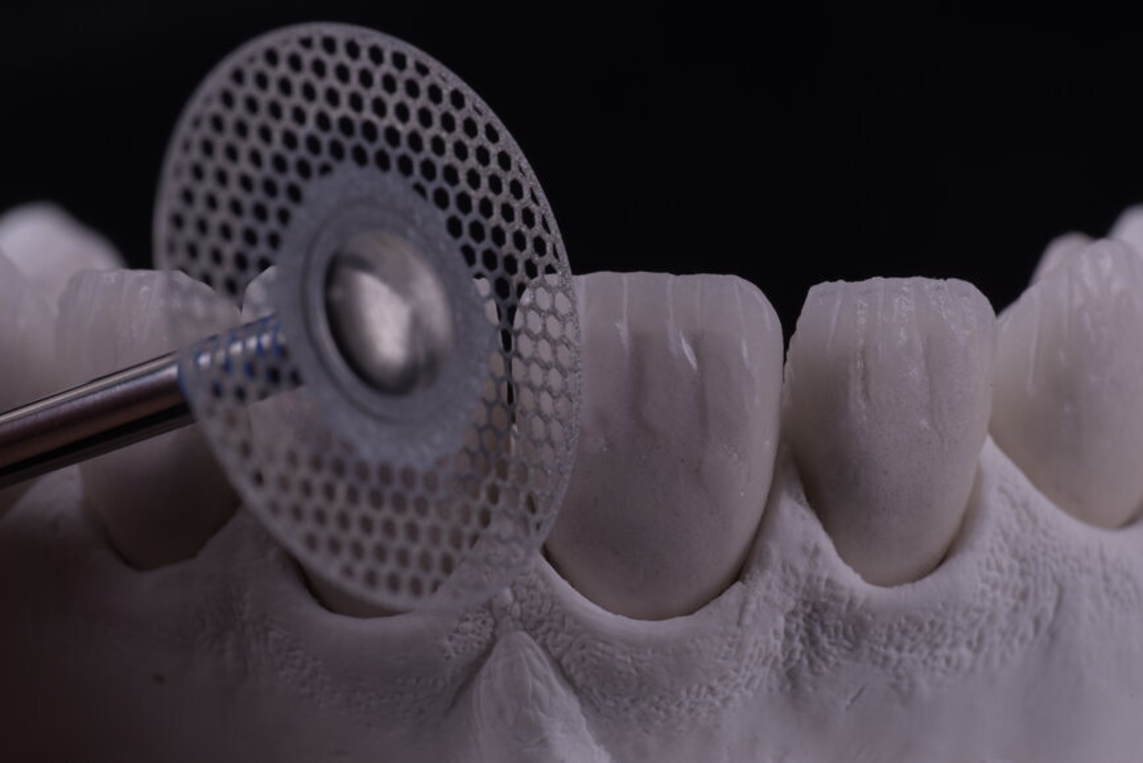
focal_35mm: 105
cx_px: 572
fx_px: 3335
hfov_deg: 19.4
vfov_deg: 13.1
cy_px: 382
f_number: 32
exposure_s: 1/125
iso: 160
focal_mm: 105
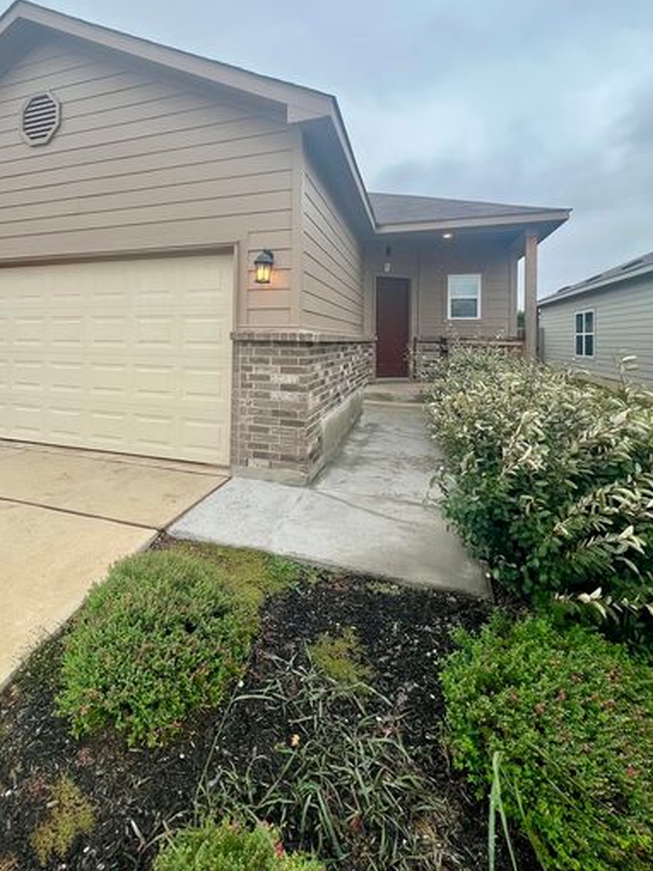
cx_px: 234
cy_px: 341
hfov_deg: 73.1
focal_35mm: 17
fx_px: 428
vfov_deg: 89.7
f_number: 1.8
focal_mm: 1.57
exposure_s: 1/237
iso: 32
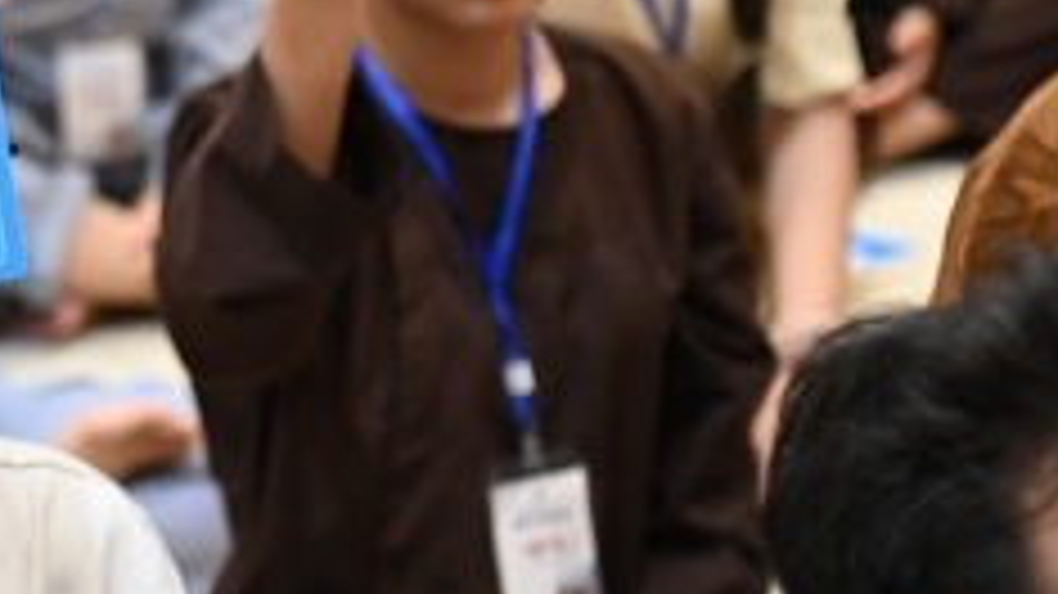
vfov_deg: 5.4
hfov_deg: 9.4
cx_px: -239
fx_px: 6338
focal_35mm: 226
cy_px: 144
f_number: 4
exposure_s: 1/200
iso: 5000
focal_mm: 78
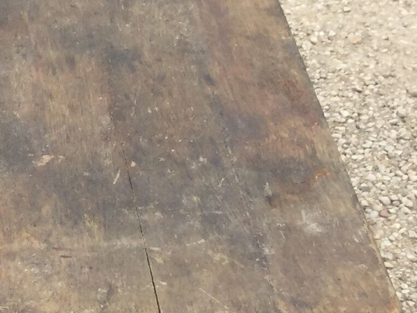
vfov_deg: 11.1
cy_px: 247
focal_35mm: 133
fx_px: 1602
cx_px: -224
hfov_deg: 13.8
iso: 25
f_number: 2.4
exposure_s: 1/512
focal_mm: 3.3
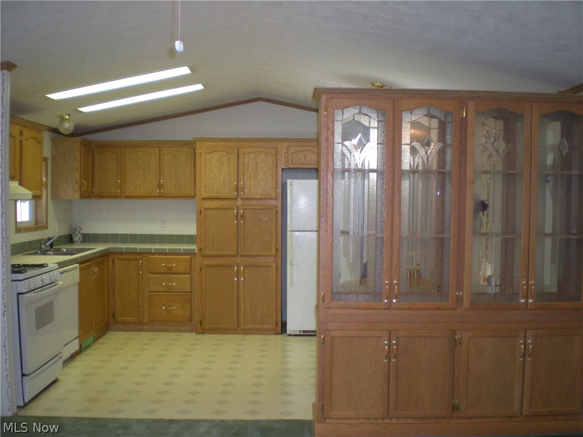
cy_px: 218
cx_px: 292
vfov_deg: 37.7
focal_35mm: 38
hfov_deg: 49.0
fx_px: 640
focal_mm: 6.3
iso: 146
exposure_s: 1/30
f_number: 3.1
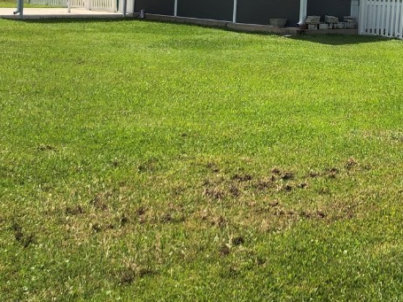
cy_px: 9
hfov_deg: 30.0
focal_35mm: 63
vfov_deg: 22.5
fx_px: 733
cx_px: 322
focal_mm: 4
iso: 20
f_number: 1.8
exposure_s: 1/2288
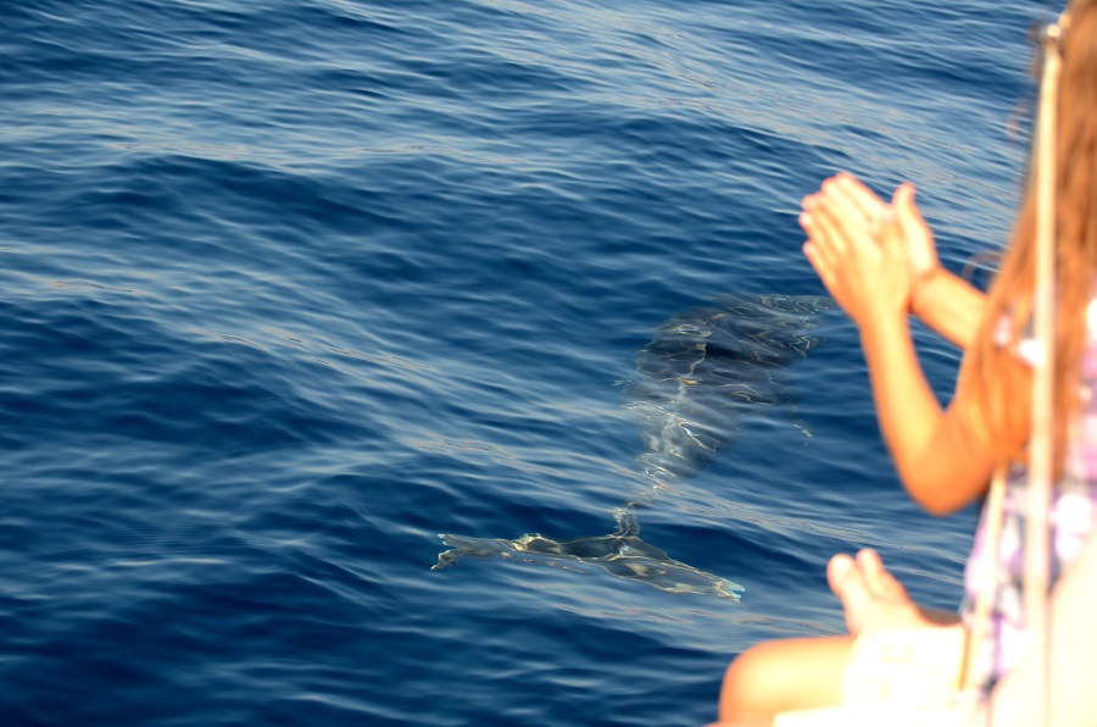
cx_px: 548
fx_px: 3193
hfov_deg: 19.5
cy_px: 364
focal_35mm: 105
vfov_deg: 13.0
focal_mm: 70
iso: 100
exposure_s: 1/320
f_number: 4.5
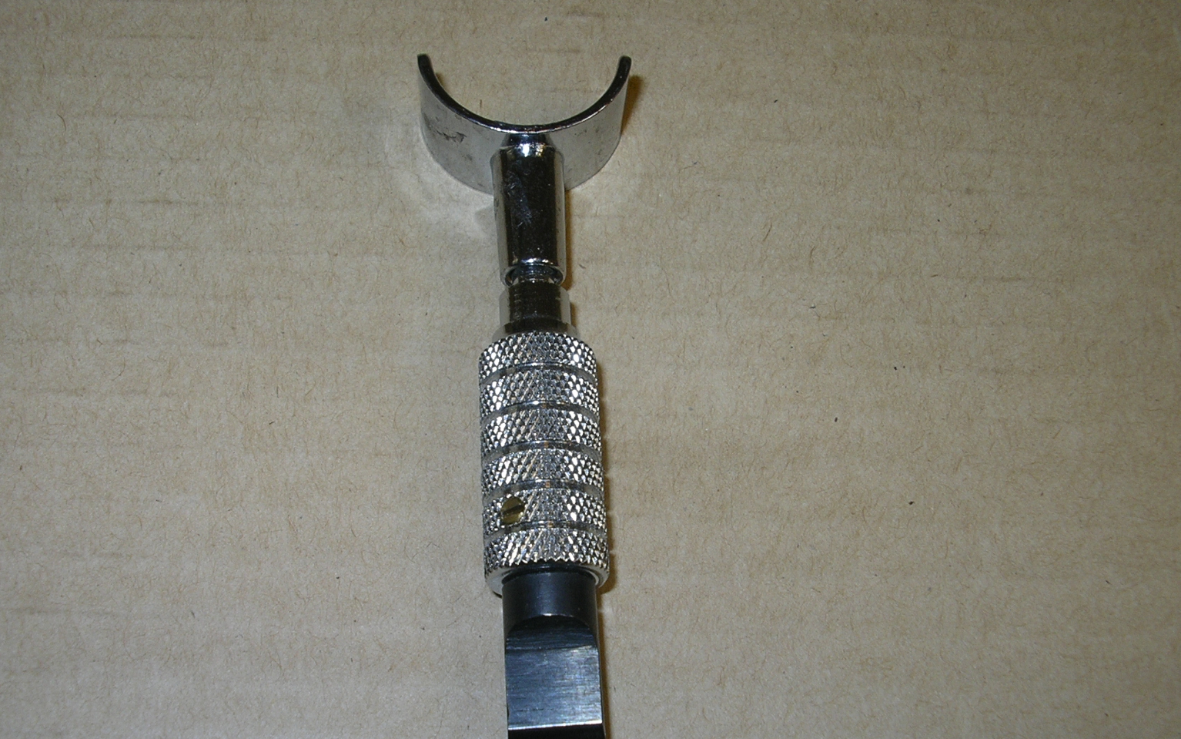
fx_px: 1352
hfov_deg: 47.2
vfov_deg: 30.5
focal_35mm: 42
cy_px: 429
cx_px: 570
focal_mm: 5.8
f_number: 4.1
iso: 50
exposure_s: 1/60
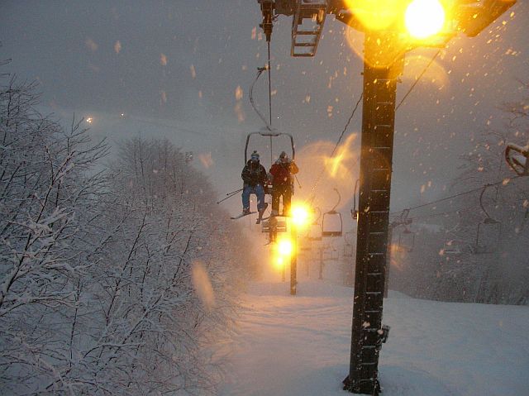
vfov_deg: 37.7
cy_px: 198
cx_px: 264
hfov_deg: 49.0
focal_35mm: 38
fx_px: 580
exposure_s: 1/127
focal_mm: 5.8
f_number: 3.5
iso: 200
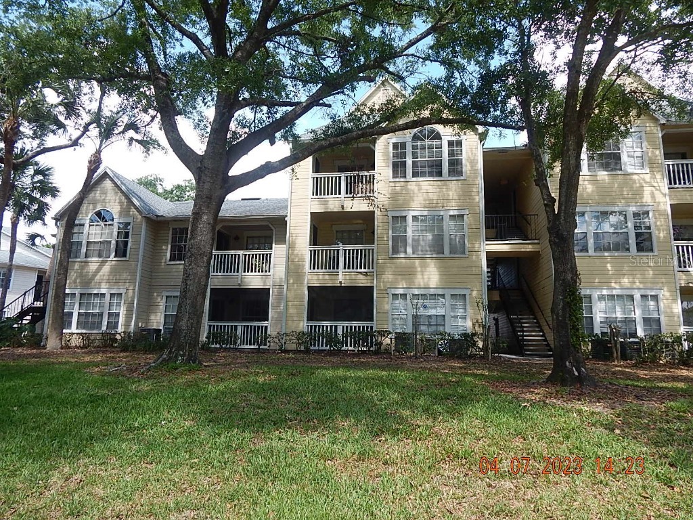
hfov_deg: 76.4
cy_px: 260
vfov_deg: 61.1
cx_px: 346
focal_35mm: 22
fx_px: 440
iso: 125
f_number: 3
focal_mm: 4
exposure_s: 1/500
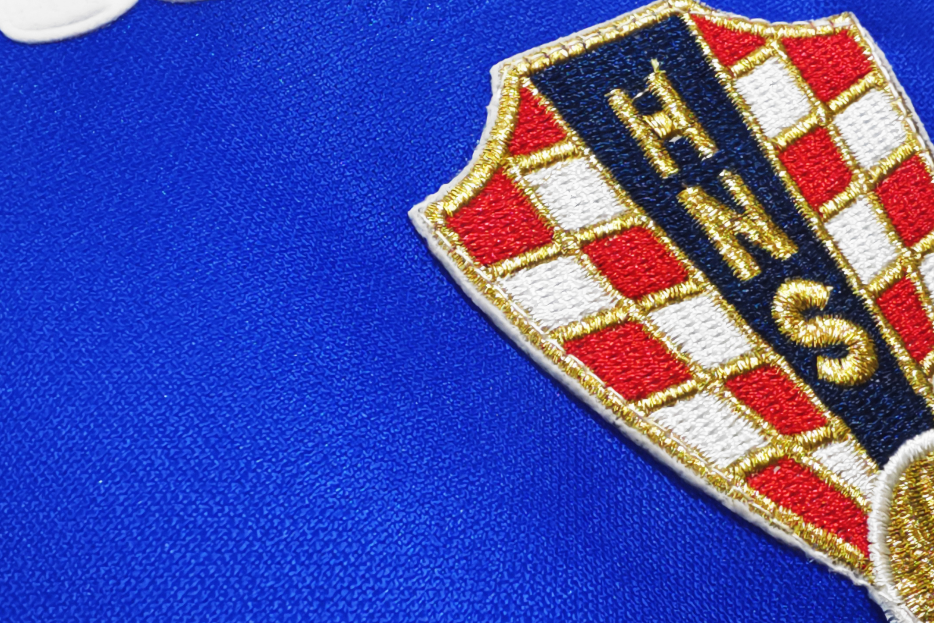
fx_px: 1168
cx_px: 522
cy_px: 264
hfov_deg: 43.5
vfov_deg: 29.8
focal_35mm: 45
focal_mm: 2.59
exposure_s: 1/100
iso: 162
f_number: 2.2
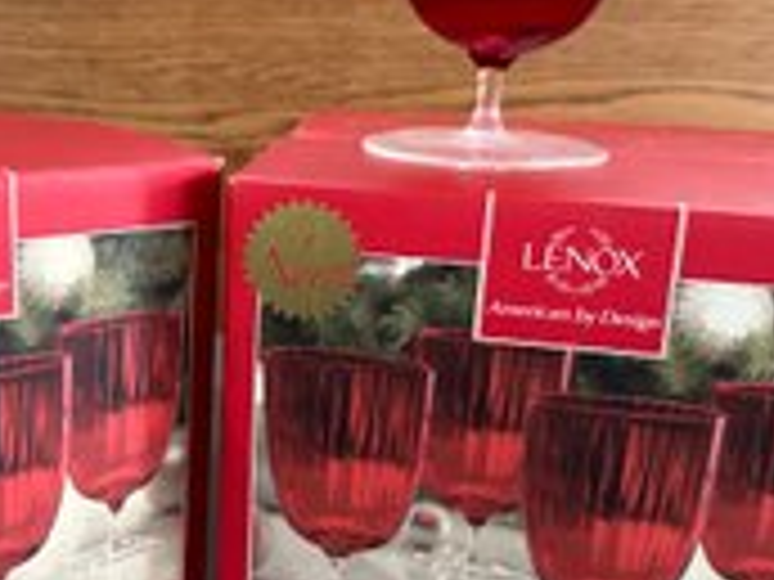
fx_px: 1073
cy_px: 312
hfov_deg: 38.6
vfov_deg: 30.3
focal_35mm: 48
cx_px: 187
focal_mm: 6.86
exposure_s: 1/60
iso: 640
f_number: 1.78
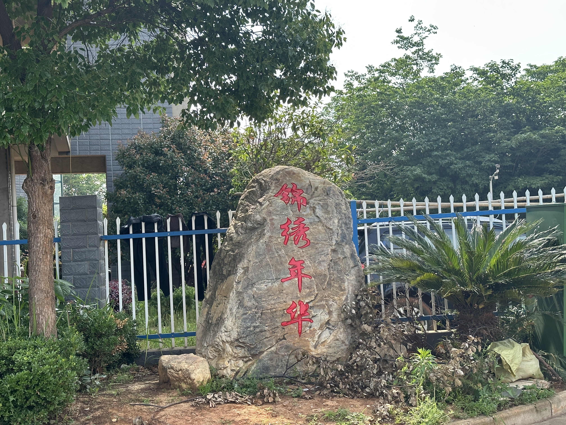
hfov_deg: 39.7
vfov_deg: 30.3
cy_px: 212
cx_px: 283
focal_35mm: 48
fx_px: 785
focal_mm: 6.86
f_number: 1.78
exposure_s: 1/1157
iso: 64
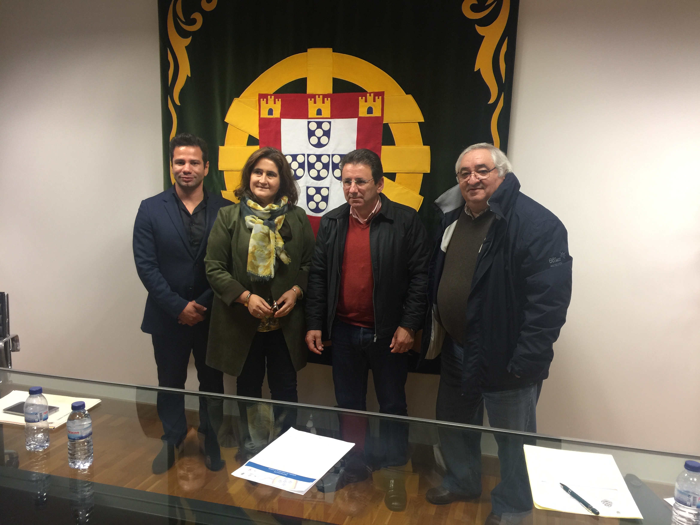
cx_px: 350
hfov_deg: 61.7
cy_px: 262
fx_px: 586
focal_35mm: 29
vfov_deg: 48.2
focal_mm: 4.15
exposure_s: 1/17
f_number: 2.2
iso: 50
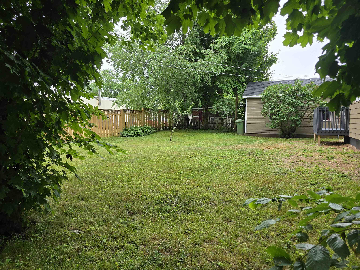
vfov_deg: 58.9
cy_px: 135
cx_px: 180
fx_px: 239
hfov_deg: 73.9
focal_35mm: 23
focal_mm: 6.3
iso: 20
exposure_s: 1/180
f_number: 1.7
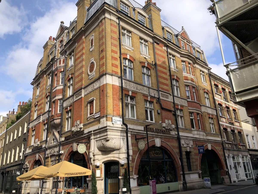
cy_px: 97
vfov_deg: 49.7
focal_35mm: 28
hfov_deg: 63.4
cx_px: 129
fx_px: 209
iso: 20
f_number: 1.8
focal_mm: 4
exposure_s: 1/1200
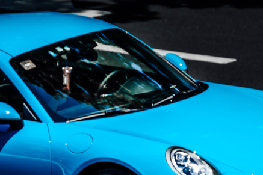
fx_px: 5214
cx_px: 77
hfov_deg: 2.9
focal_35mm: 714
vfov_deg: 1.9
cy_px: 129
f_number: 6.3
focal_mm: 260
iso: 100
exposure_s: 1/640
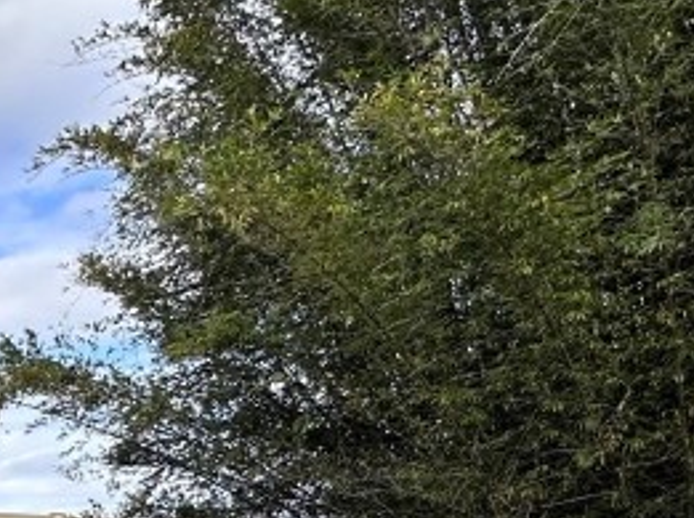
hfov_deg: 21.7
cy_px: 691
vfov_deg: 23.2
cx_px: -561
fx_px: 1101
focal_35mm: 55
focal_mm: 2.22
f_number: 2.2
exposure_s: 1/972
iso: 50
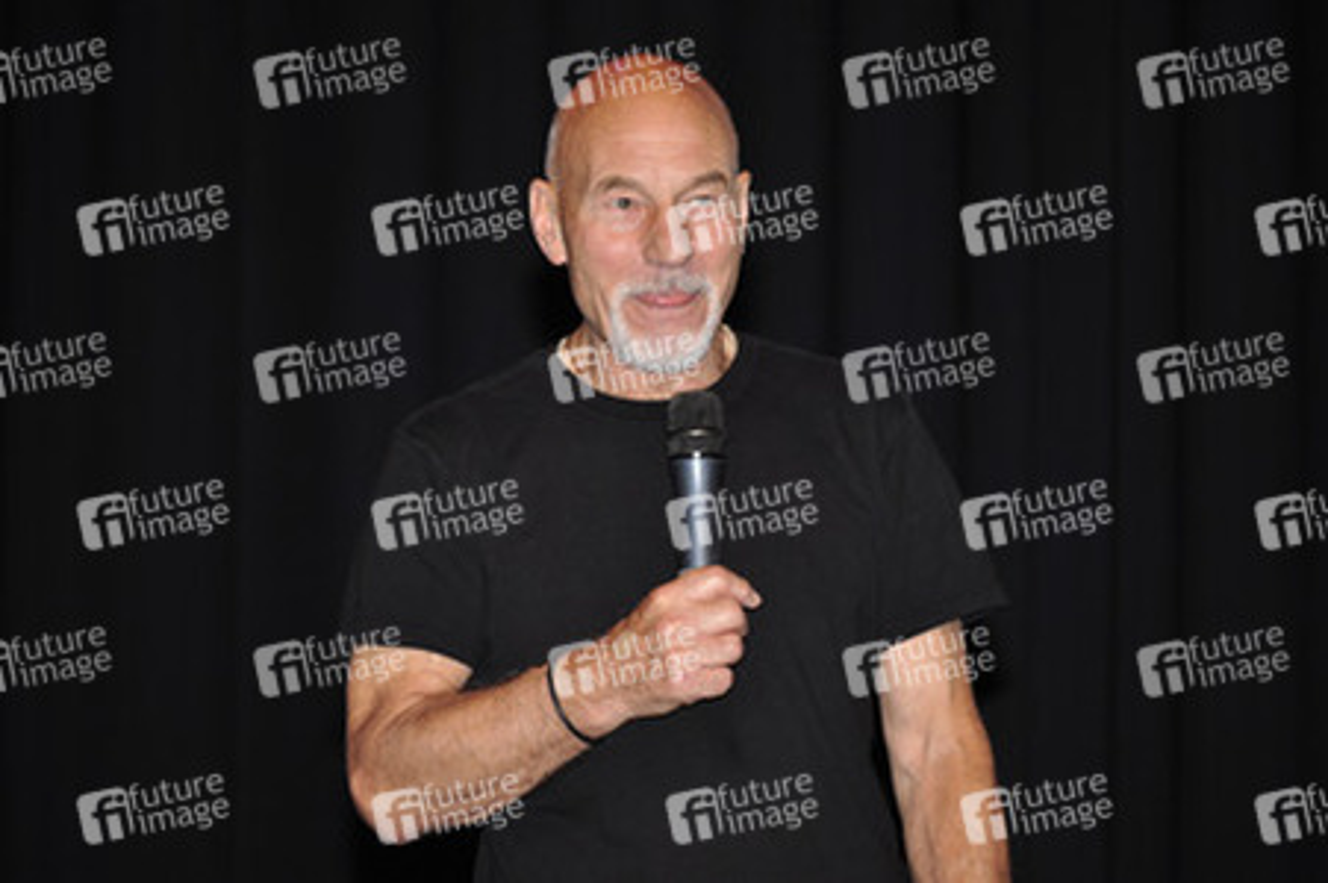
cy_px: 442
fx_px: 8847
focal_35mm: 240
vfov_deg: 5.7
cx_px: 664
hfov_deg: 8.6
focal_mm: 160
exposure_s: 1/160
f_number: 5.3
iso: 400
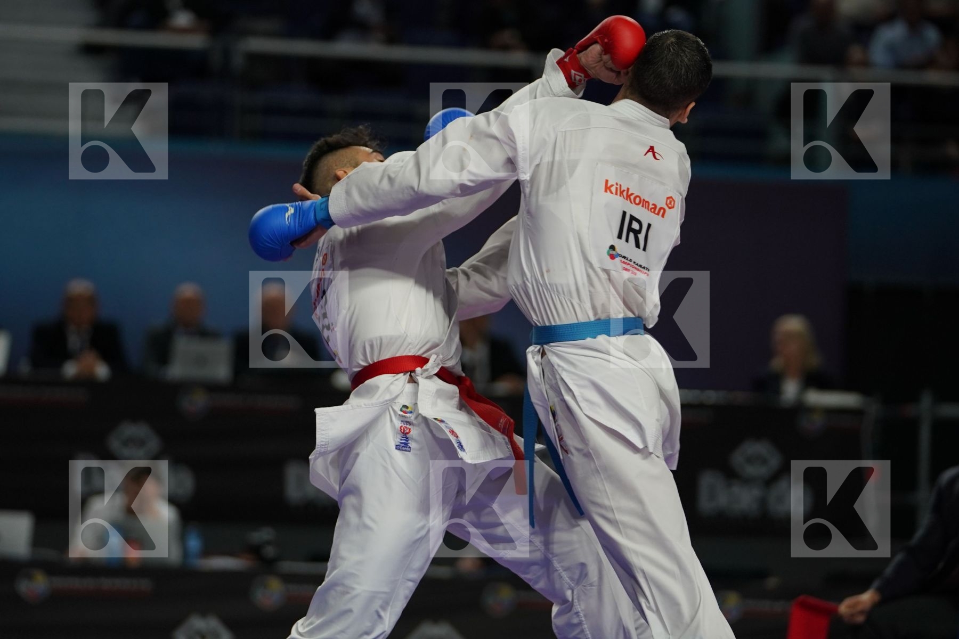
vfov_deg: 5.9
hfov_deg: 8.9
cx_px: 480
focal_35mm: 231
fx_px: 6153
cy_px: 320
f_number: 2.8
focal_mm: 154
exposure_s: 1/1000
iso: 800
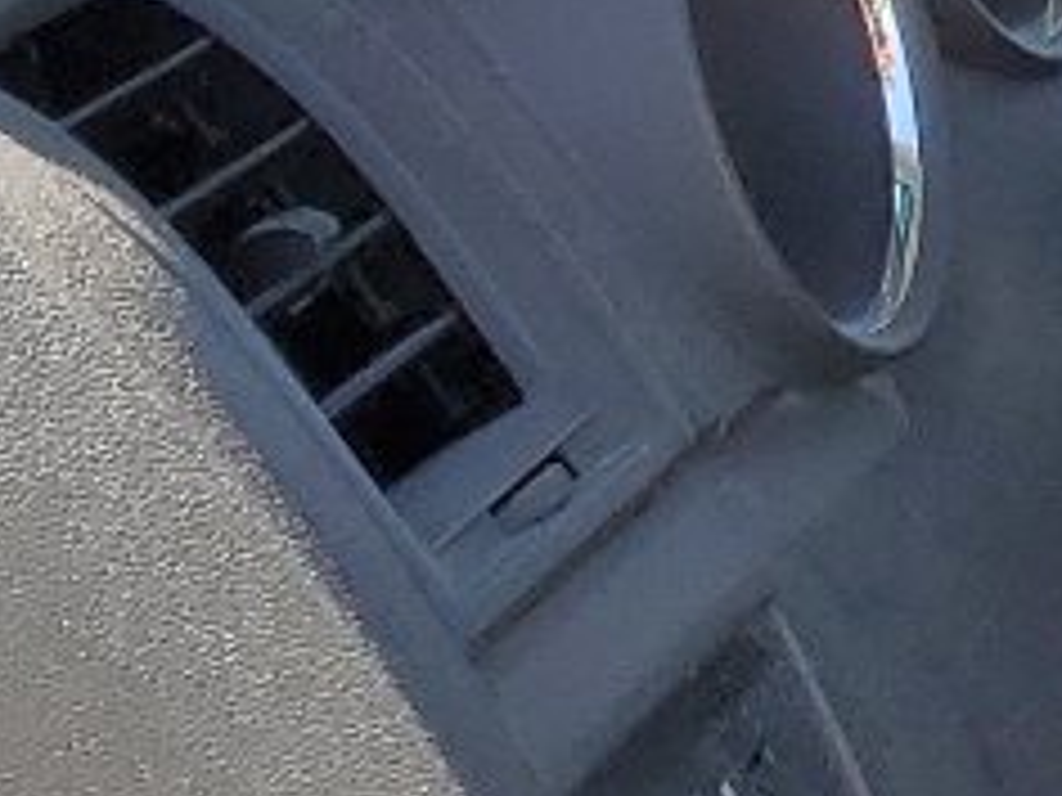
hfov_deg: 9.4
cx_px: 2912
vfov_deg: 8.4
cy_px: 733
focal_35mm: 176
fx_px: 5400
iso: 50
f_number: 1.5
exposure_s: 1/667
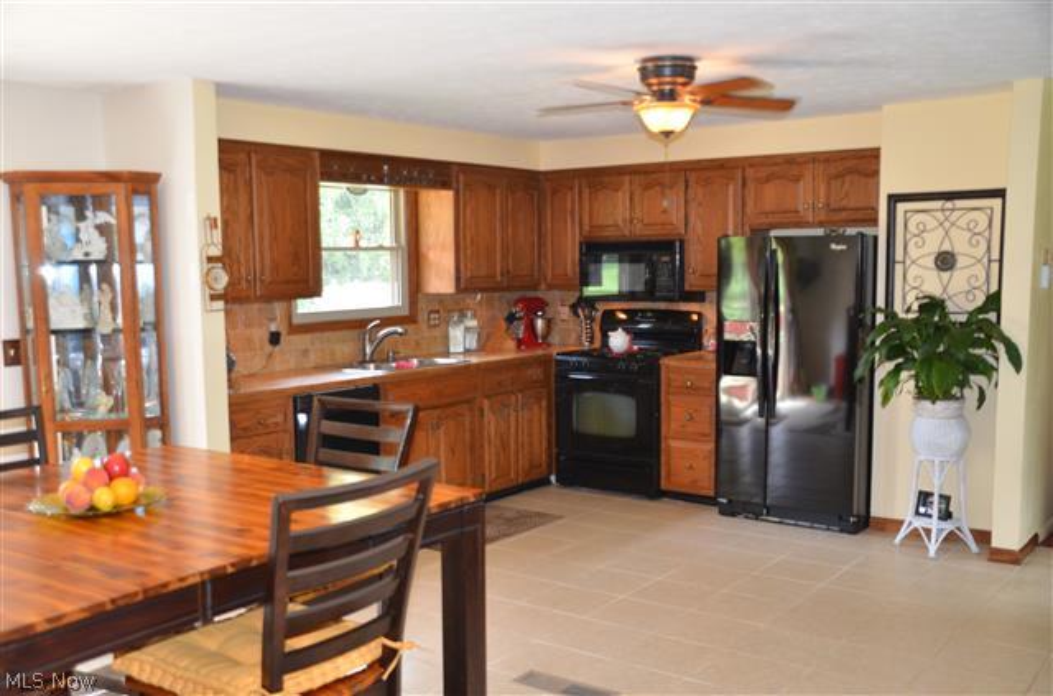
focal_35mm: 34
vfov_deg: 38.1
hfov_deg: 55.2
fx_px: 1006
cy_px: 348
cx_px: 526
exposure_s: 1/60
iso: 800
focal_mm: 23
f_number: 3.8
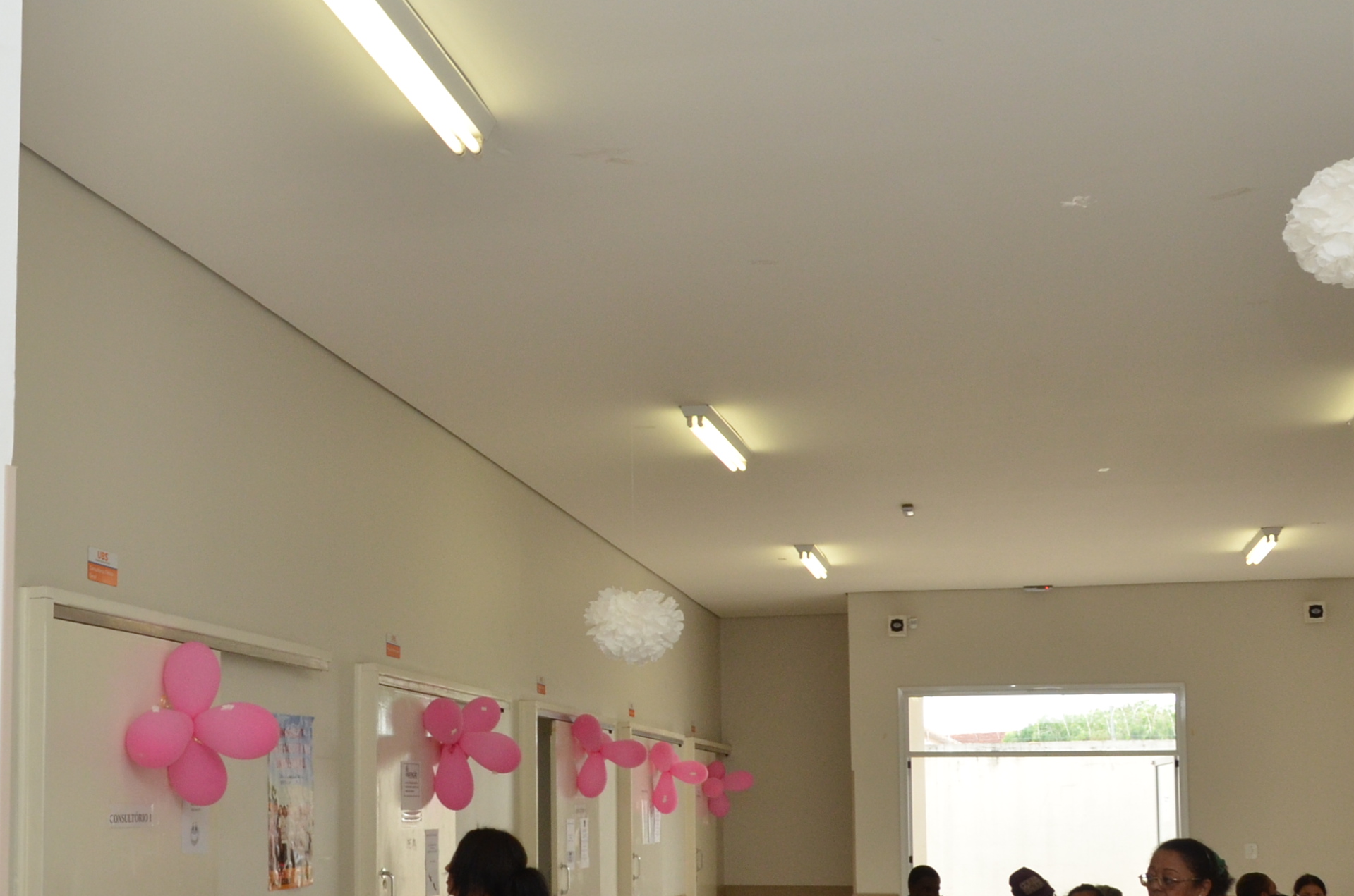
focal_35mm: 52
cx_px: 418
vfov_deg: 25.6
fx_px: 1952
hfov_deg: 37.7
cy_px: 644
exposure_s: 1/160
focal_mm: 18
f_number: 7.1
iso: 800
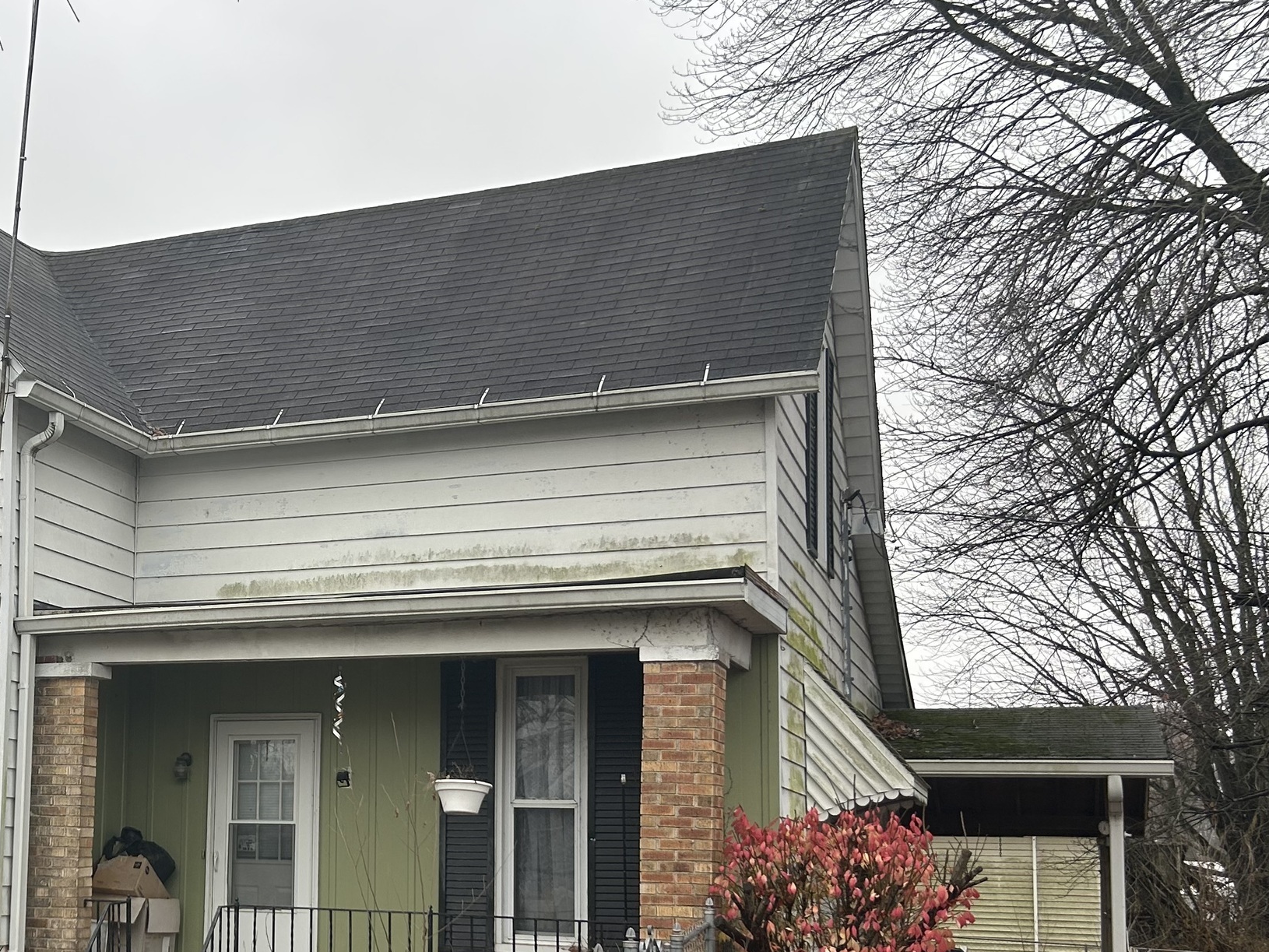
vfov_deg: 29.3
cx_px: 184
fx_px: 1797
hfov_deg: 37.0
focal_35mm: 49
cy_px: 695
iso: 50
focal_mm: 5.7
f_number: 1.5
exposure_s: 1/340
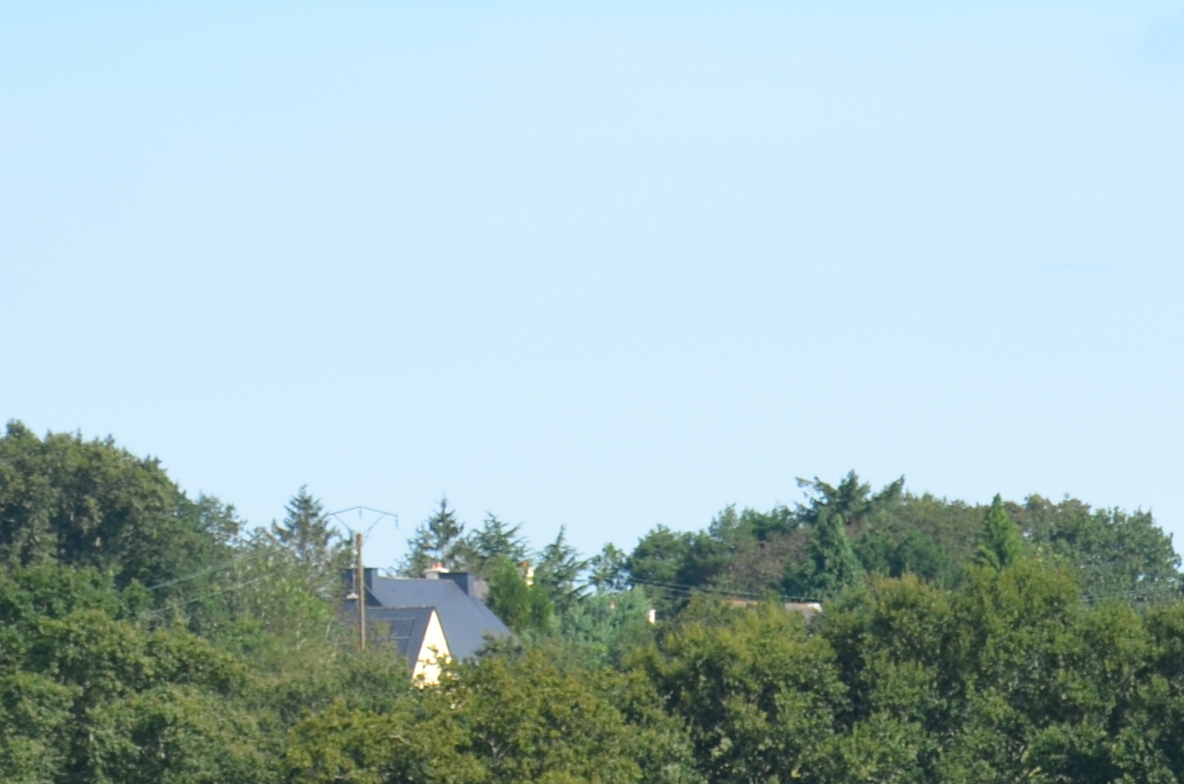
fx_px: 17678
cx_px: 1592
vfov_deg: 2.5
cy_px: 1065
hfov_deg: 3.8
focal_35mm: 539
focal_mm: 105
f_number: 8
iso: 160
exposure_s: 1/250
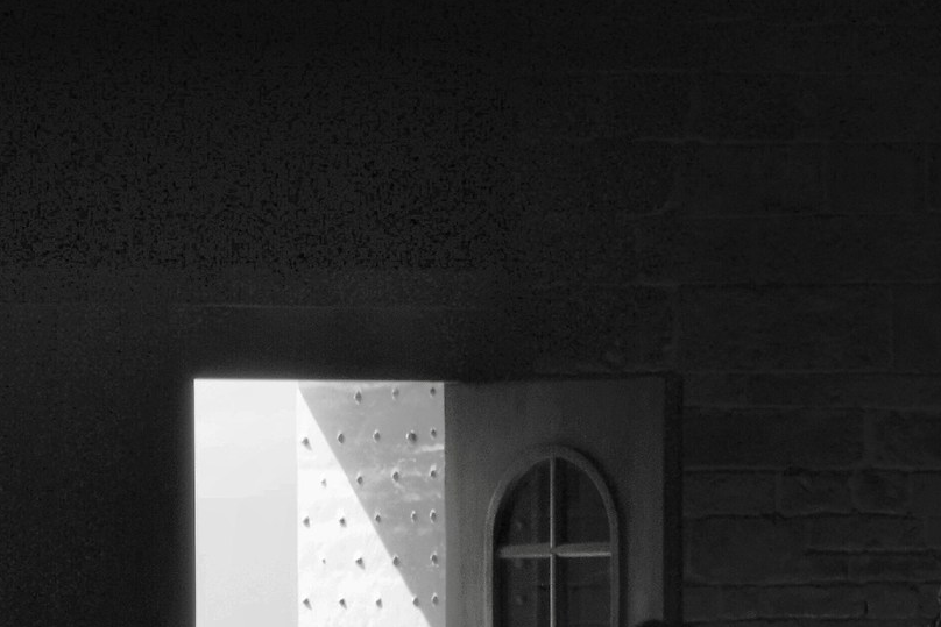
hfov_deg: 7.0
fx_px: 7686
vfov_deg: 4.7
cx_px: 215
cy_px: 853
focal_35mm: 294
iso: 1000
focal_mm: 66
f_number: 32
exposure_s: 1/30
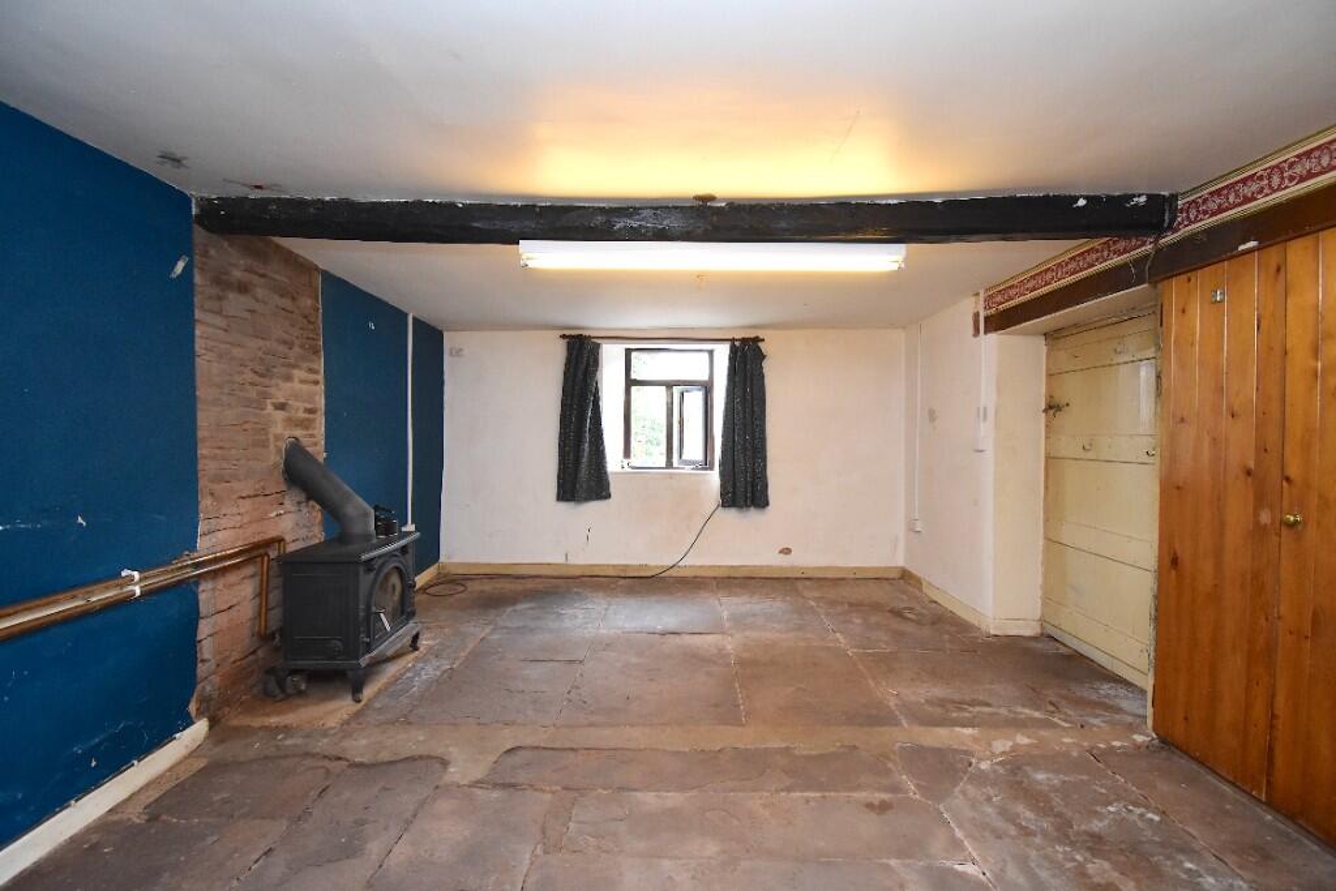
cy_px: 446
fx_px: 557
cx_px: 668
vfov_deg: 77.3
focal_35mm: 15
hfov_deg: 100.4
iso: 1400
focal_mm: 10
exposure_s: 1/125
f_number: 4.5
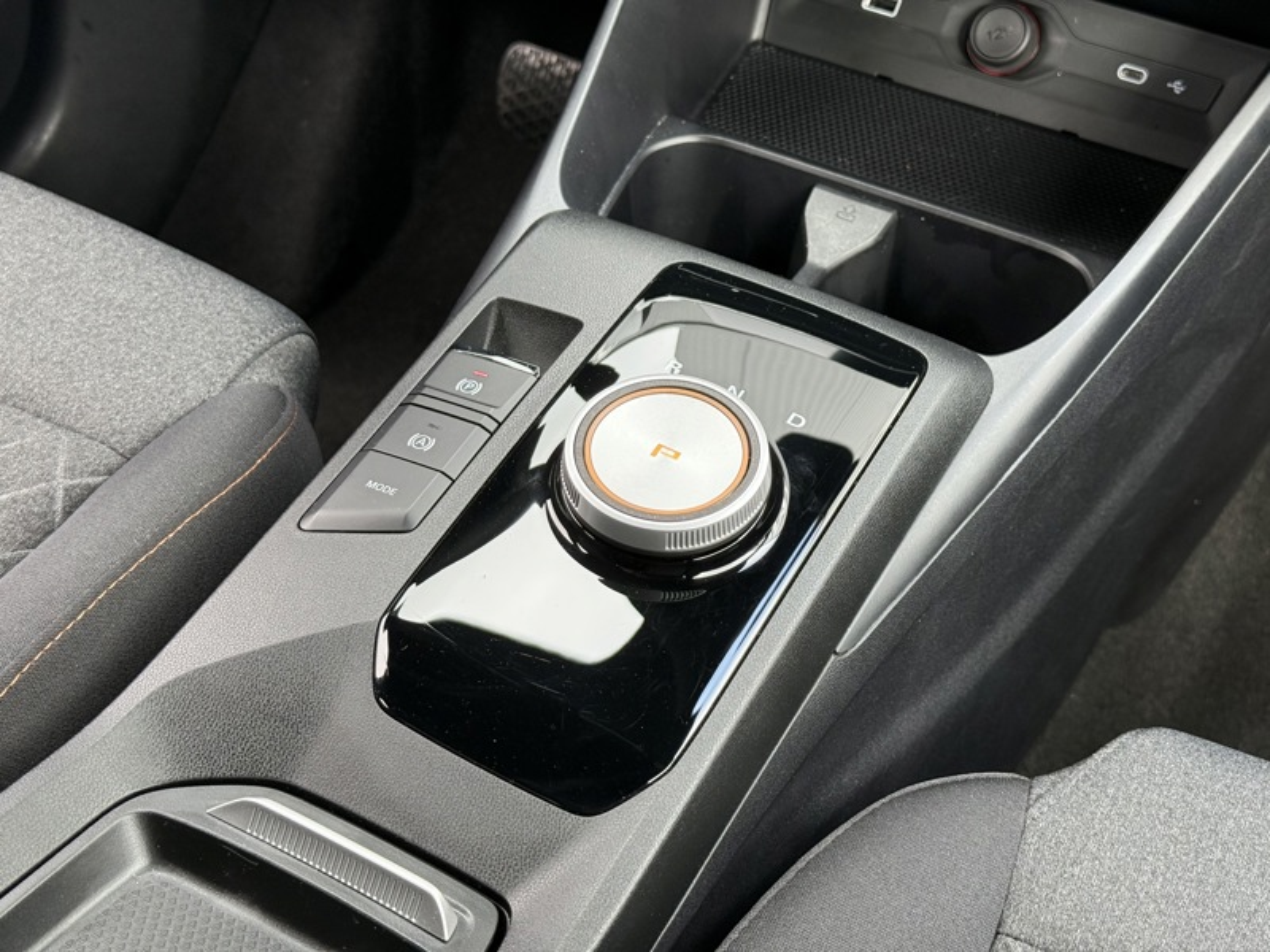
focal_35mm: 48
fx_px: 1761
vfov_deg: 30.3
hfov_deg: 39.7
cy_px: 476
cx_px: 635
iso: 125
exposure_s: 1/108
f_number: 1.78
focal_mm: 6.76
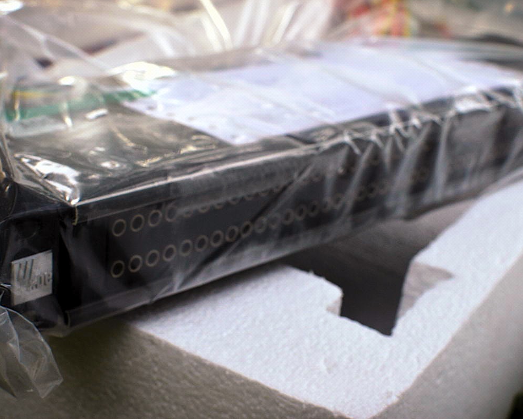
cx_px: 256
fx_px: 922
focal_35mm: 60
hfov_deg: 31.7
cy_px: 209
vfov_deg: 25.6
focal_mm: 35
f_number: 8
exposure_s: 1/80
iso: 400
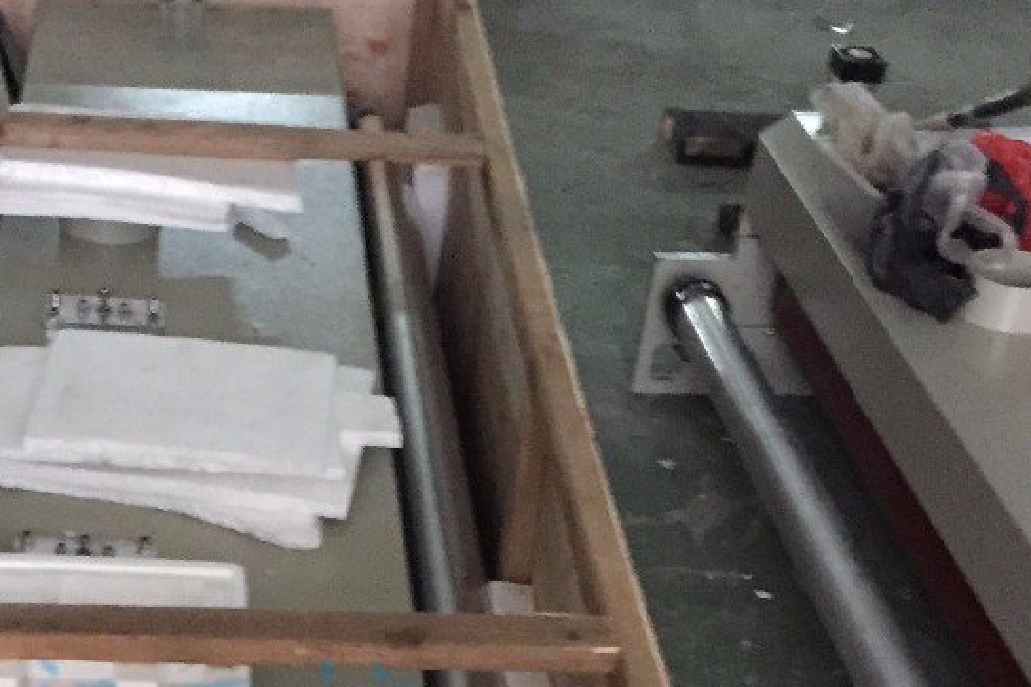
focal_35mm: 74
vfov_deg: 17.3
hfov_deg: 26.9
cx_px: 215
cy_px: 887
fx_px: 2119
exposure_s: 1/15
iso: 500
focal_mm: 4.15
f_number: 2.2
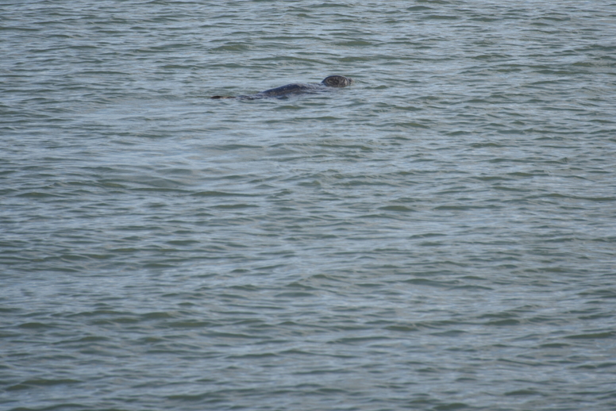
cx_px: 337
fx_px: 8473
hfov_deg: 4.2
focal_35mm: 495
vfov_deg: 2.8
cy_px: 89
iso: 100
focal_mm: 300
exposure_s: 1/640
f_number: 5.6
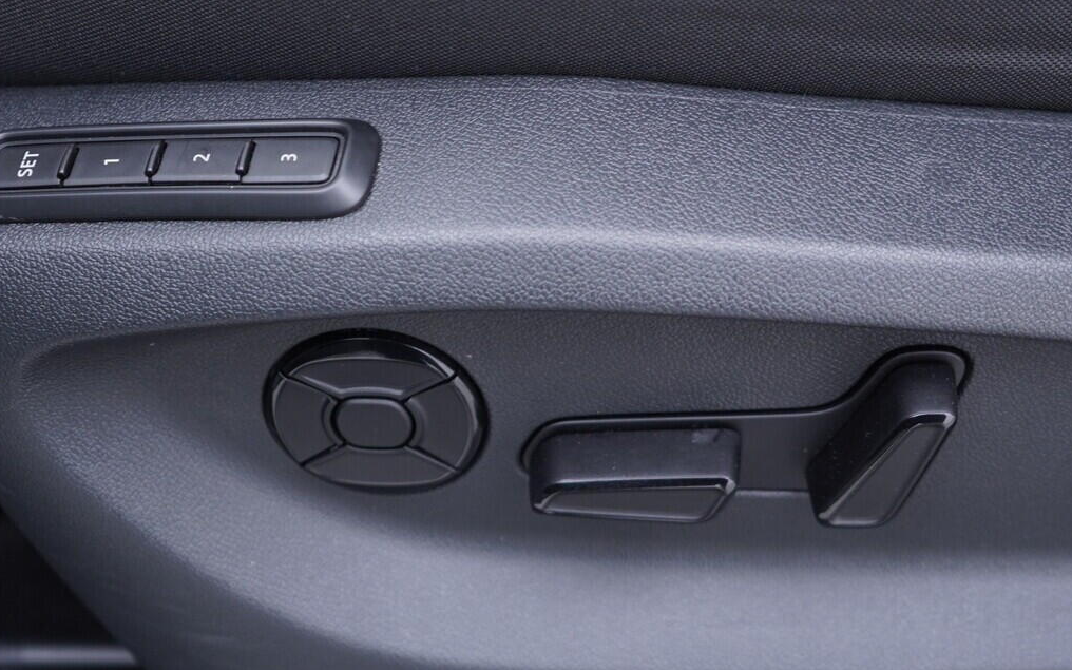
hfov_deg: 38.9
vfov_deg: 24.9
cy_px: 352
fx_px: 1519
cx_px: 530
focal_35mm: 52
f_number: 2.8
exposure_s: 1/40
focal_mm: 24
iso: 250
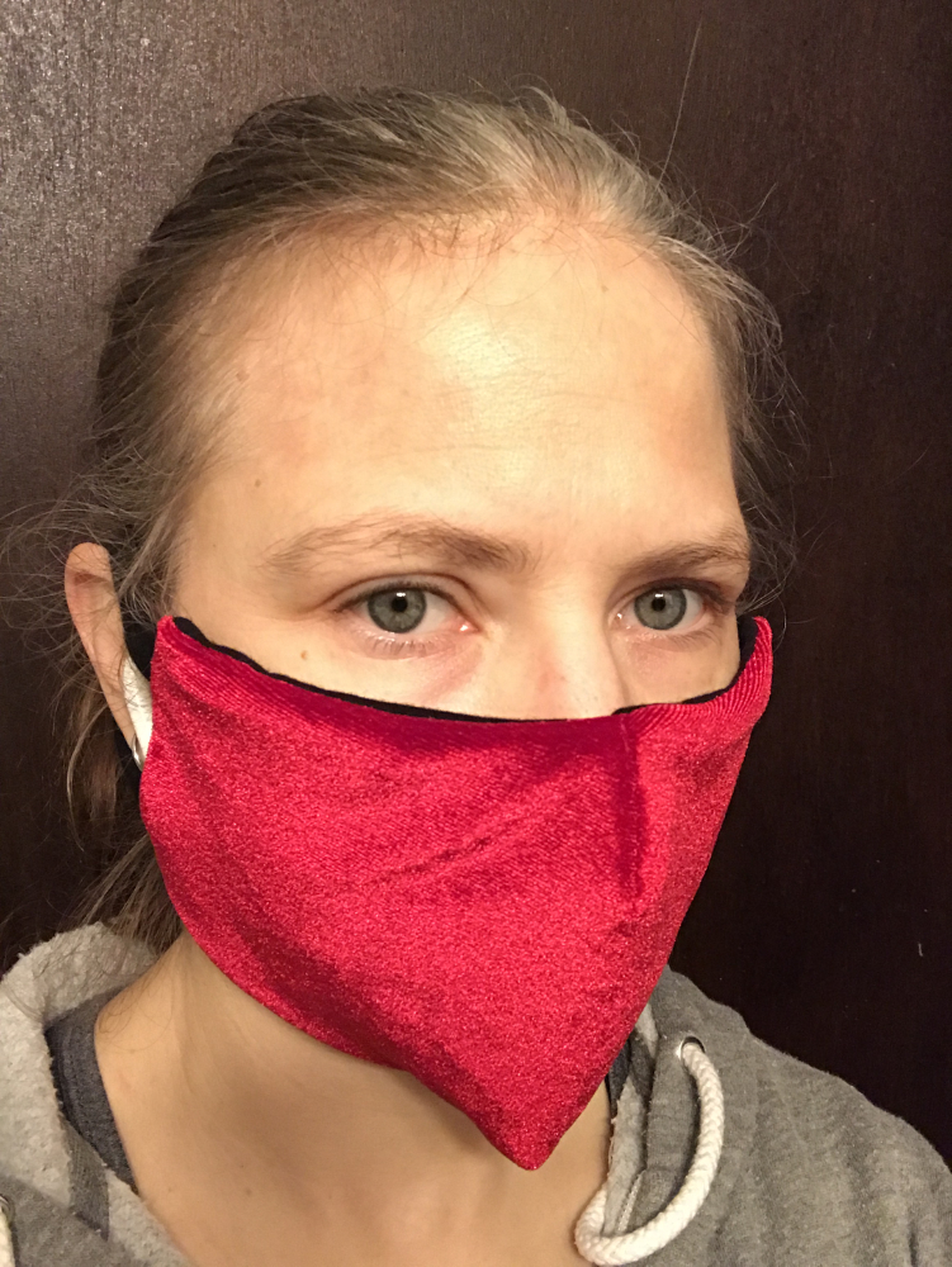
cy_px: 634
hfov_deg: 44.2
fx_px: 1172
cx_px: 476
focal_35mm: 32
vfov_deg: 56.8
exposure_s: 1/30
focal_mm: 2.9
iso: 200
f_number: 2.2
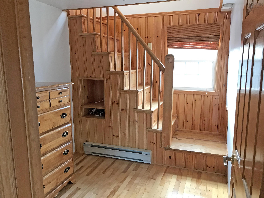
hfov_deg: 63.4
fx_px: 214
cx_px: 132
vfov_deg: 49.7
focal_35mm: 28
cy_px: 99
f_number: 1.8
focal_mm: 3.99
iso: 40
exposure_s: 1/17
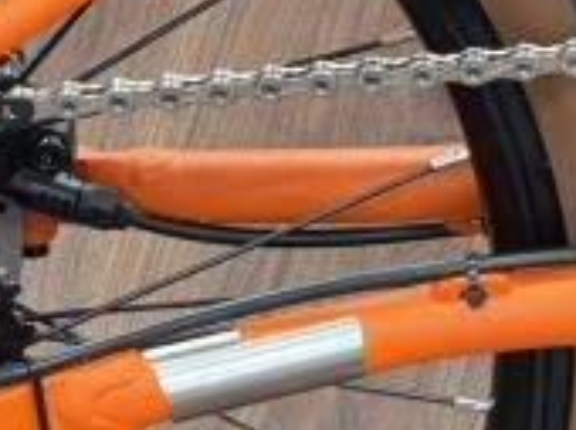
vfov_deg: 2.6
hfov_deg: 3.5
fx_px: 9388
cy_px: 471
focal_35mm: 565
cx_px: -44
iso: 640
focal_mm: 16.89
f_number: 2.8
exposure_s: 1/50
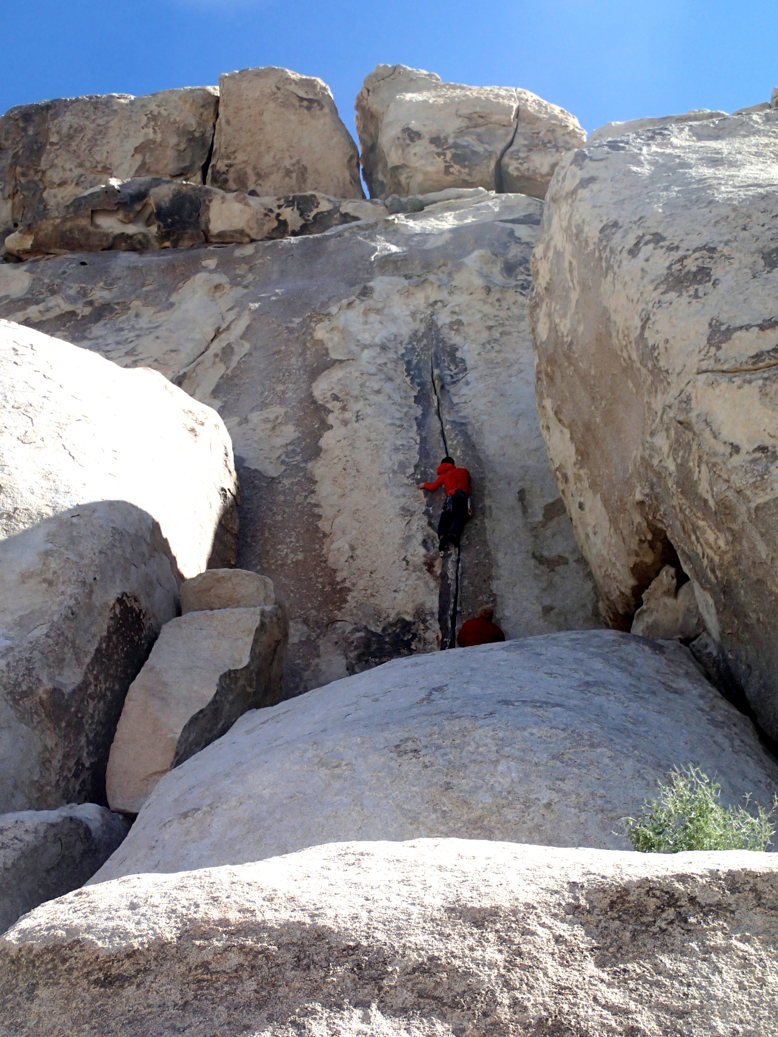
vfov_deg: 51.4
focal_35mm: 36
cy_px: 518
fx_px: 1079
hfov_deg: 39.7
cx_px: 389
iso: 100
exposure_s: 1/400
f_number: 4.5
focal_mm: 6.65
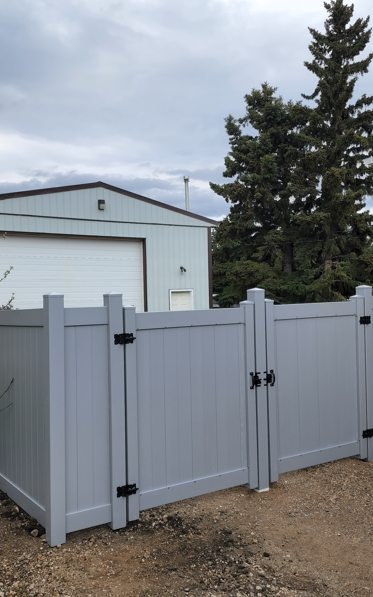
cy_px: 297
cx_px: 160
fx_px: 537
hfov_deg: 38.2
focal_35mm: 33
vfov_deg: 58.1
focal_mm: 6.4
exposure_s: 1/485
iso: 12
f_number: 1.8
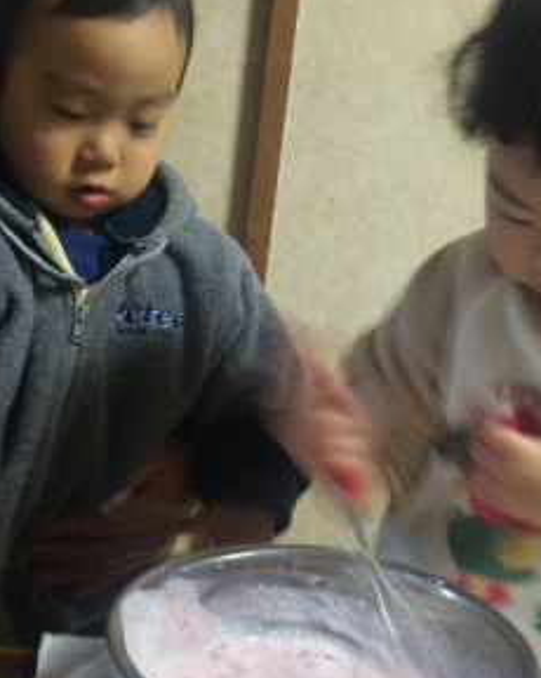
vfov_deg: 29.9
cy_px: 424
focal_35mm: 63
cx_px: 334
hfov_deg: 24.1
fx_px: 1262
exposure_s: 1/4.74
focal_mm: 4.82
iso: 100
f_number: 2.8
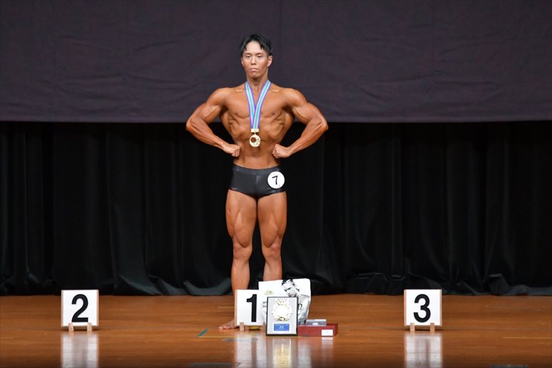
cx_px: 276
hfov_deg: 7.6
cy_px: 184
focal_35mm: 270
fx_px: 4138
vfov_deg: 5.1
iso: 4000
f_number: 5.6
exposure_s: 1/400
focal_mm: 180
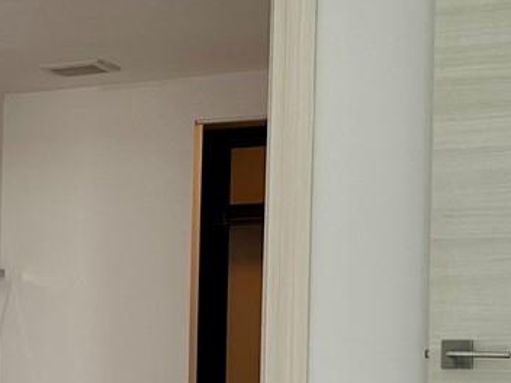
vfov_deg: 13.4
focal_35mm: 109
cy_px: 382
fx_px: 1609
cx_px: -274
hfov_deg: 16.3
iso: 100
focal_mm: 6.86
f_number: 1.78
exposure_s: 1/121
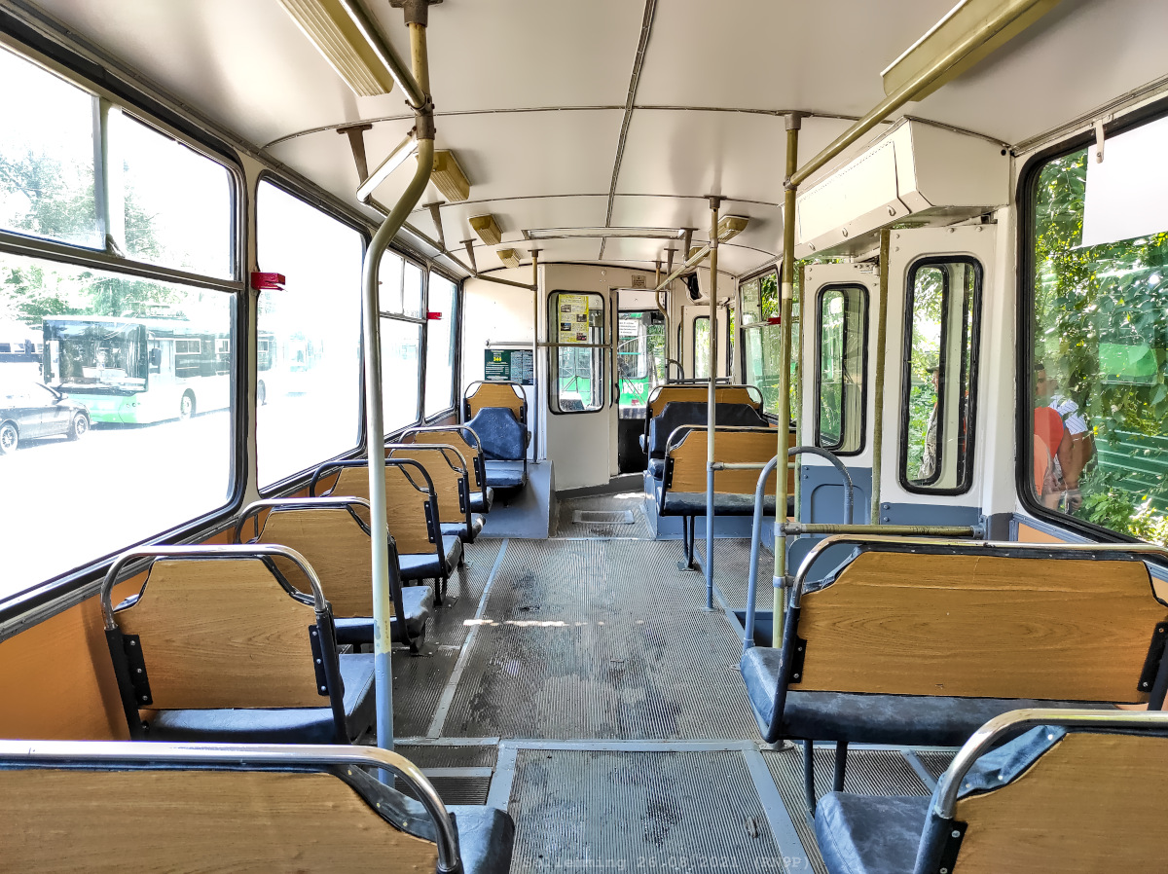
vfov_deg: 54.8
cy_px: 437
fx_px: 843
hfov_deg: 69.4
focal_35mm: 25
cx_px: 584
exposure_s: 1/120
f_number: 1.89
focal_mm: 5.43
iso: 100
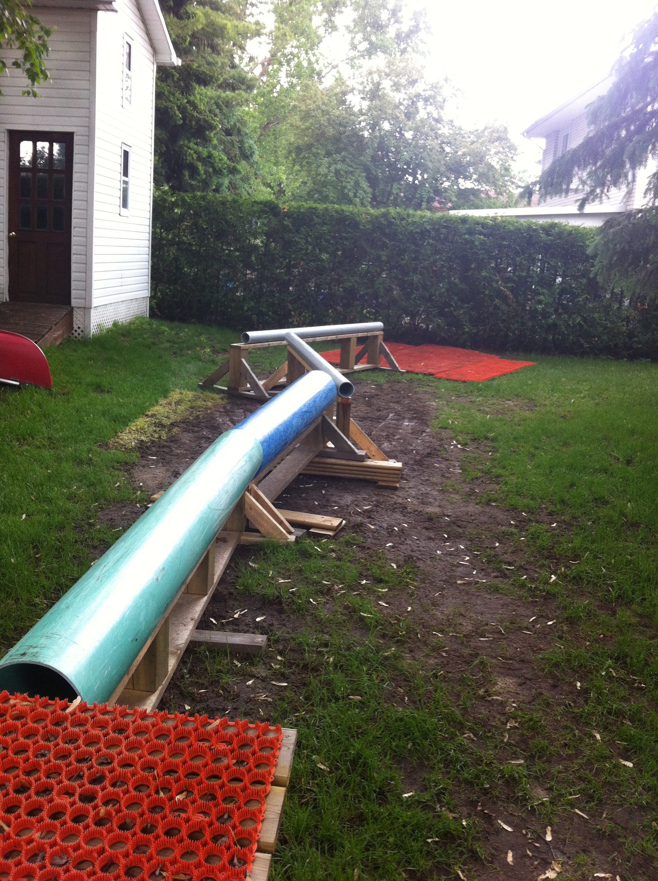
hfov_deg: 40.6
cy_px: 440
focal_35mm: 35
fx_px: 889
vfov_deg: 52.7
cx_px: 329
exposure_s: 1/60
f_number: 2.8
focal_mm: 3.85
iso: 100
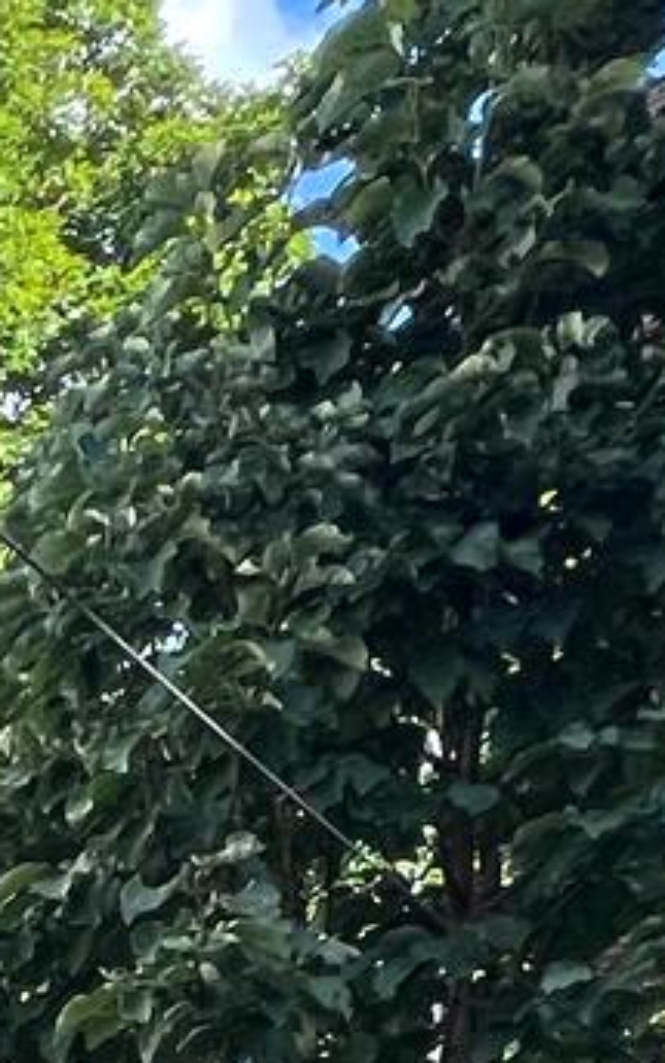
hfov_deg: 11.2
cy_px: 2120
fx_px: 2378
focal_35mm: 82
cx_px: -1219
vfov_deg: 17.8
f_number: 1.8
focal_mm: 1.57
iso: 32
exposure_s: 1/430
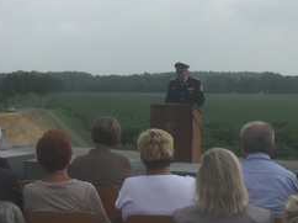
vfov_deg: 18.8
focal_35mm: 78
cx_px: 176
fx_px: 671
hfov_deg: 25.0
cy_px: 75
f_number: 2.2
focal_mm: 4.15
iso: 32
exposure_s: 1/1412
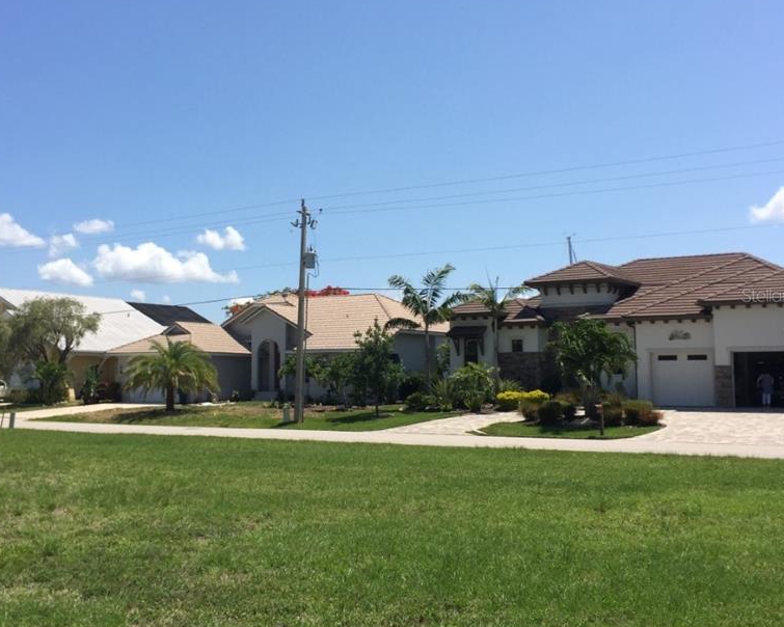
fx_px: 1044
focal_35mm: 45
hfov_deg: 41.1
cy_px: 295
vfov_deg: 33.4
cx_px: 356
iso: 32
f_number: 2.2
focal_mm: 4.15
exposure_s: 1/2475
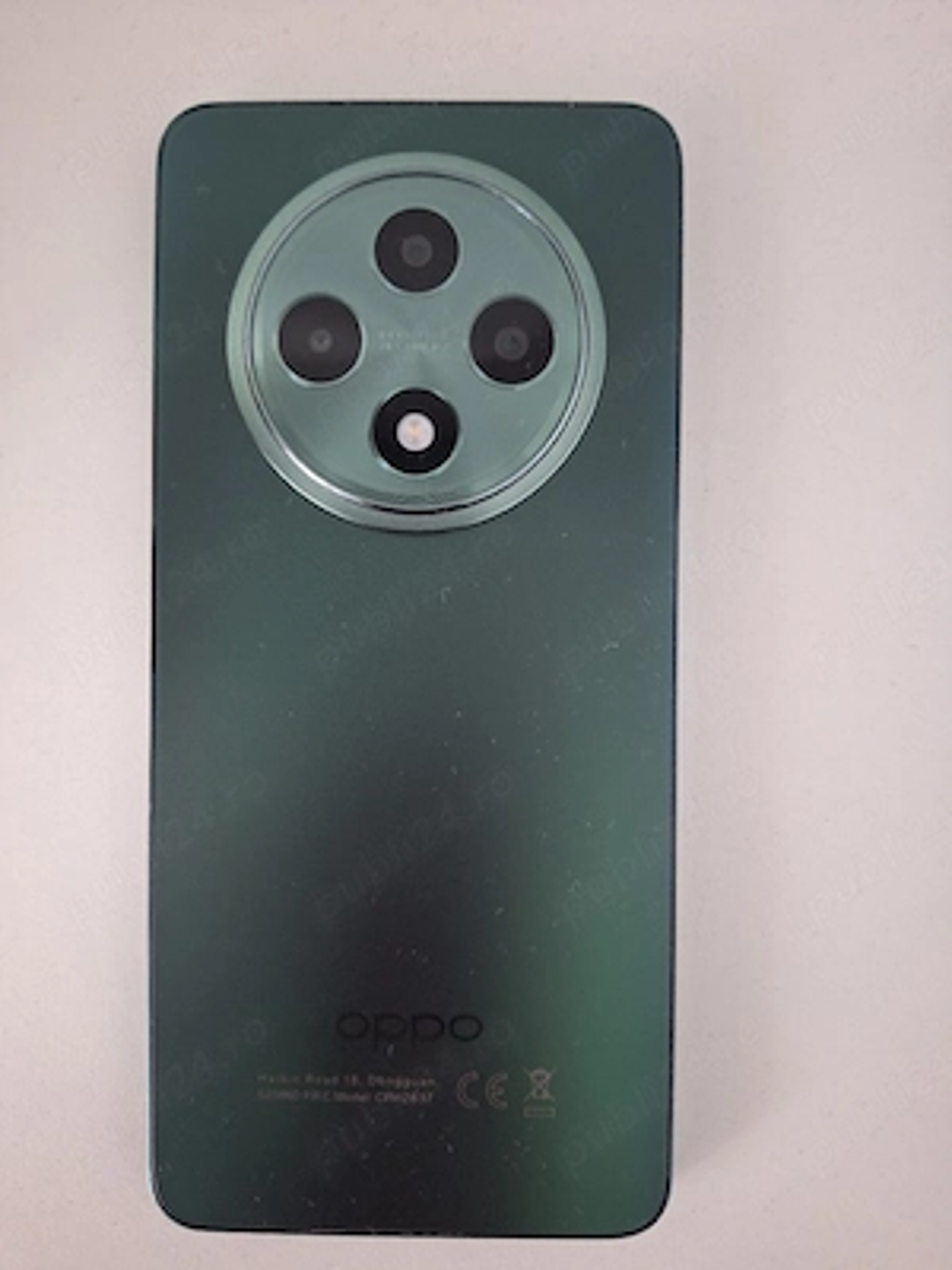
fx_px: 843
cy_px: 635
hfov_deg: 58.9
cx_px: 476
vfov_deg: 73.9
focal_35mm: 23
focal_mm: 5.54
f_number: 1.8
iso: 400
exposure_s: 1/24
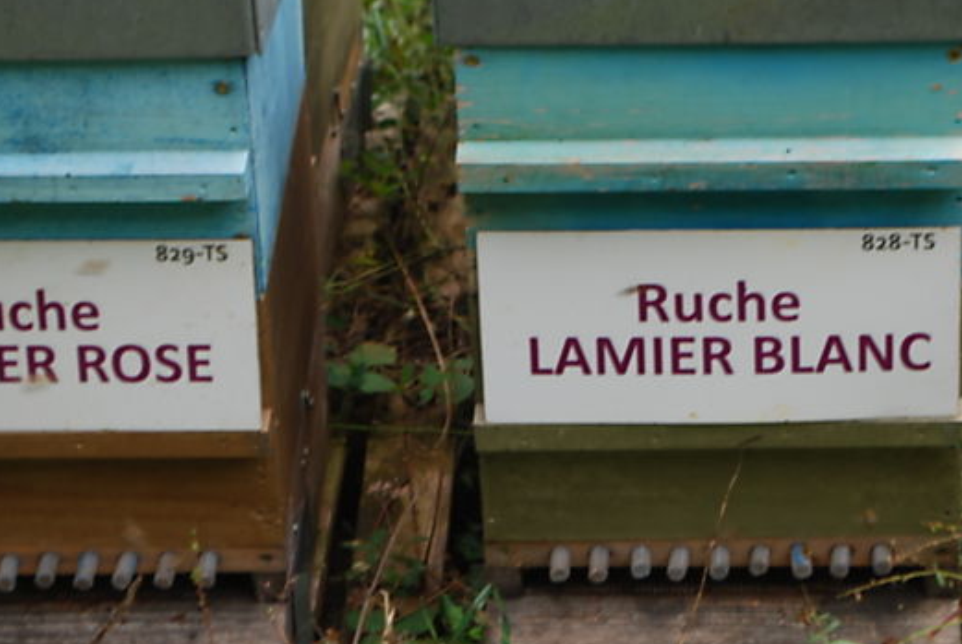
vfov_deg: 10.8
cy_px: 234
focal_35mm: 127
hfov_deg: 16.1
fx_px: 3392
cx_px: 550
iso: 200
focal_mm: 55
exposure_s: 1/60
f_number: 6.3
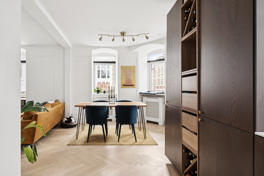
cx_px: 132
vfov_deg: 63.2
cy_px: 88
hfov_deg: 85.4
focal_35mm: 20
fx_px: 143
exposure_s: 1/60
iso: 640
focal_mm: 19.5
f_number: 9
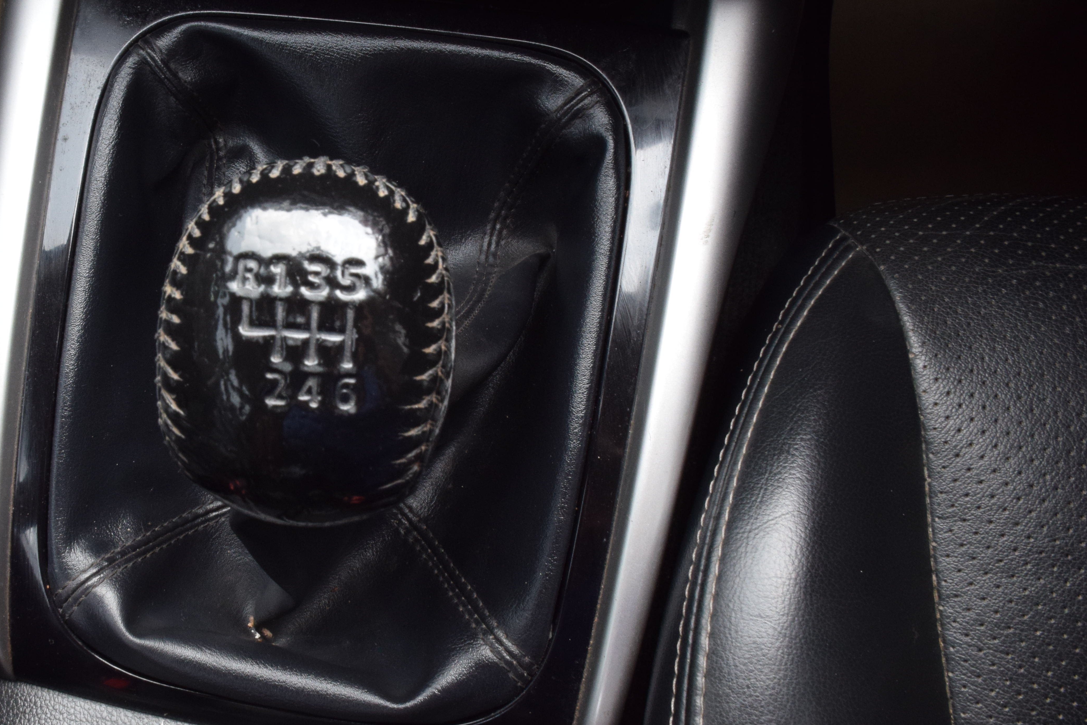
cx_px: 306
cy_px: 348
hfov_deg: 48.1
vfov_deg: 34.2
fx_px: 1177
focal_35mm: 39
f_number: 20
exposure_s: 1/5
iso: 1000
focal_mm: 18
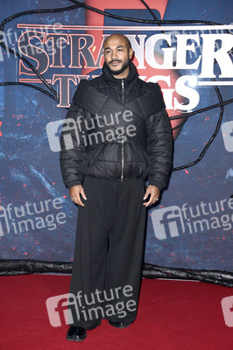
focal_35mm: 70
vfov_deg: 28.9
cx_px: 116
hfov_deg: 19.4
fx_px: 681
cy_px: 175
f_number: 5.6
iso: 500
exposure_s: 1/200
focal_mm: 70
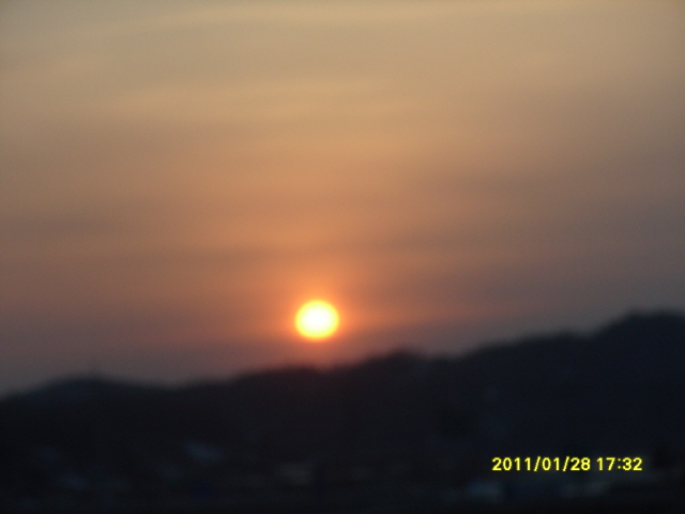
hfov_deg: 11.3
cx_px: 342
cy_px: 257
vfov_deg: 8.5
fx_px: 3463
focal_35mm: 175
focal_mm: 39
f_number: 4.5
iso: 100
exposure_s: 1/180
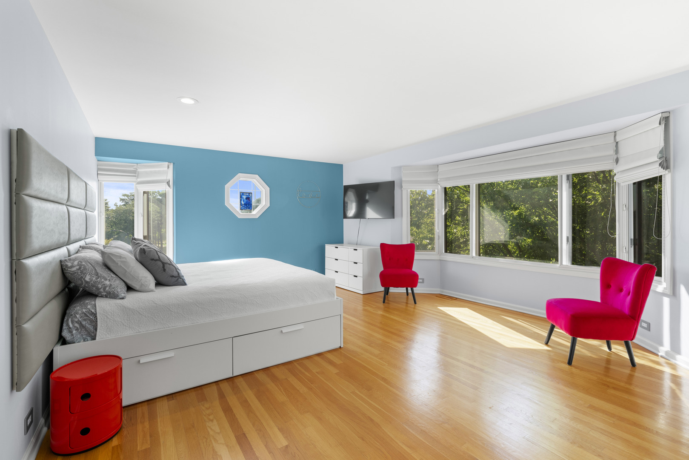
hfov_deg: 96.7
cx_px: 344
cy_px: 230
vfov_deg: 73.8
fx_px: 306
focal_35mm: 16
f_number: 11
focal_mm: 16
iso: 400
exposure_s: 1/4
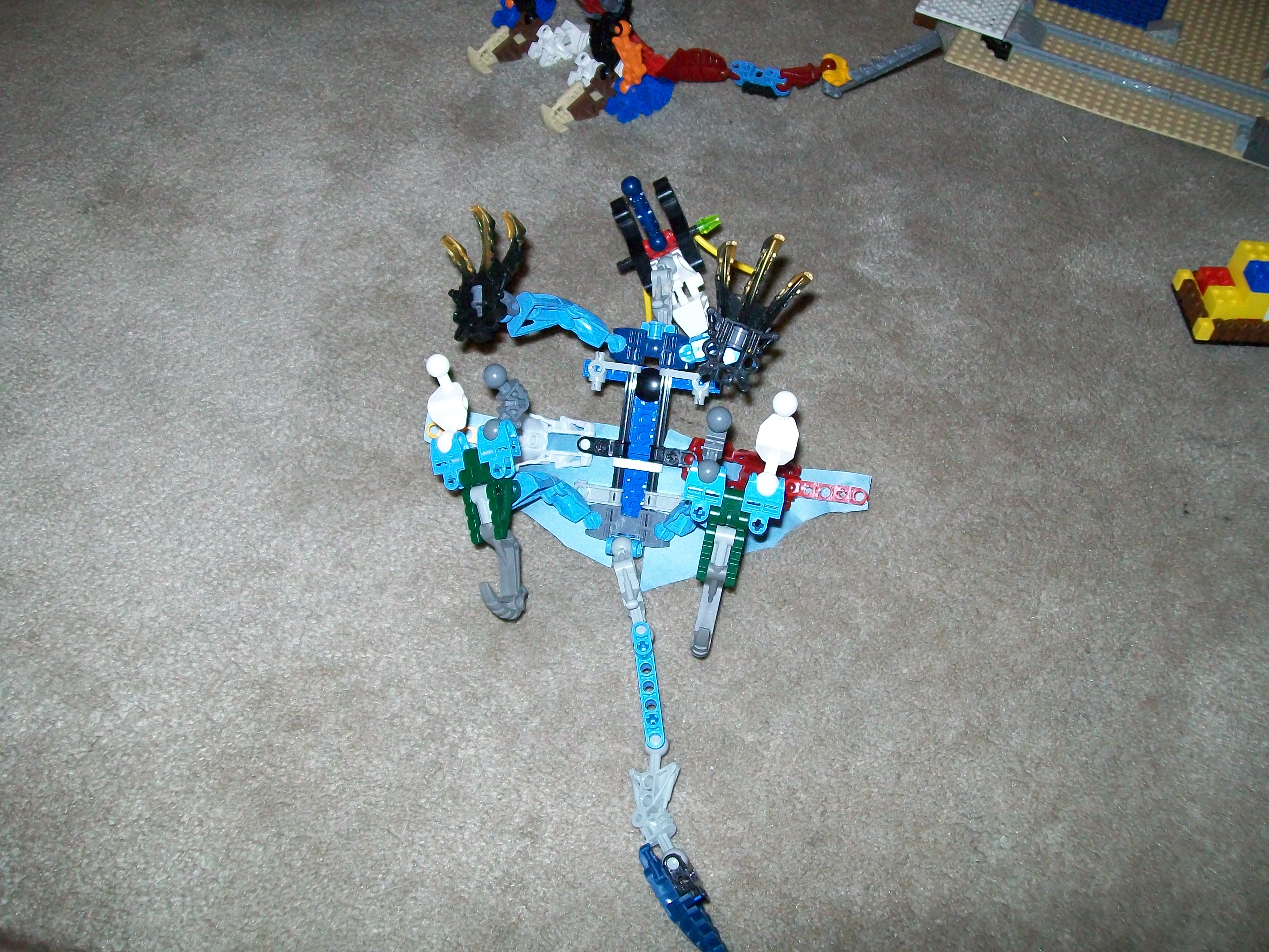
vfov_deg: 39.7
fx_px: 1320
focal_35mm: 36
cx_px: 634
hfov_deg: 51.4
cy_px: 476
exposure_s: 1/60
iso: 160
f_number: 2.7
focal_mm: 6
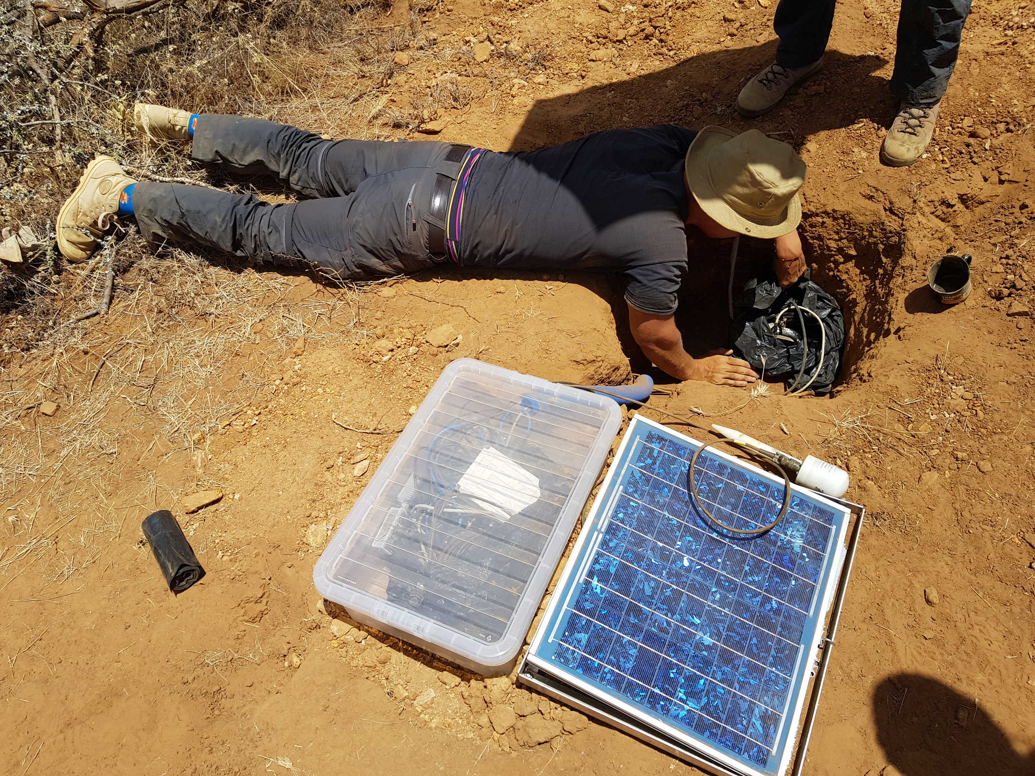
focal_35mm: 26
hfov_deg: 67.3
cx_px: 518
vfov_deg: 53.1
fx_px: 777
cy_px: 388
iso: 40
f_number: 1.7
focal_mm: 4.2
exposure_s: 1/3048
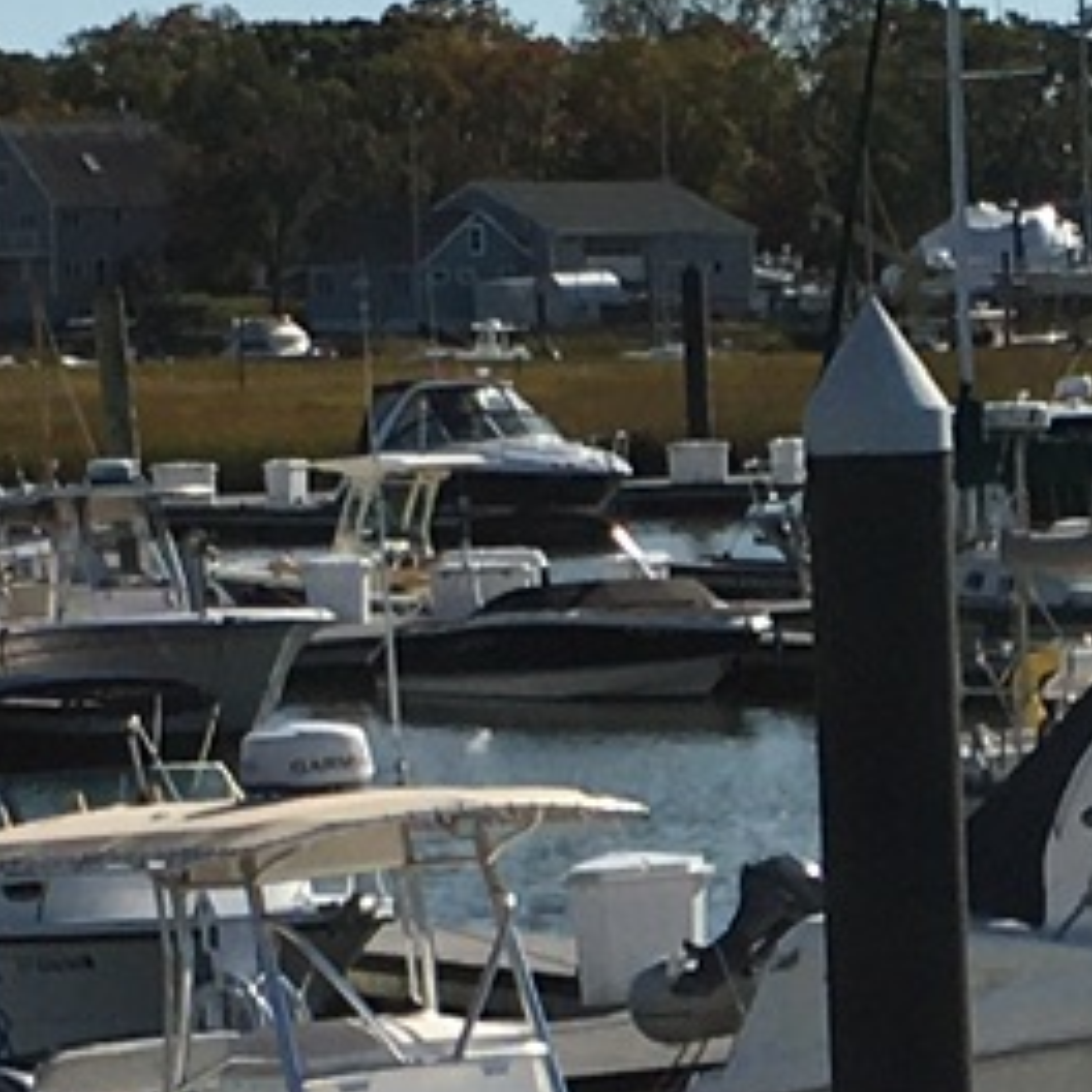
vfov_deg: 8.7
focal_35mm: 199
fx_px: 7102
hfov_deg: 8.7
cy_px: 1146
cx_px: 1377
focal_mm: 4.15
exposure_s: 1/3497
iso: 25
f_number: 2.2
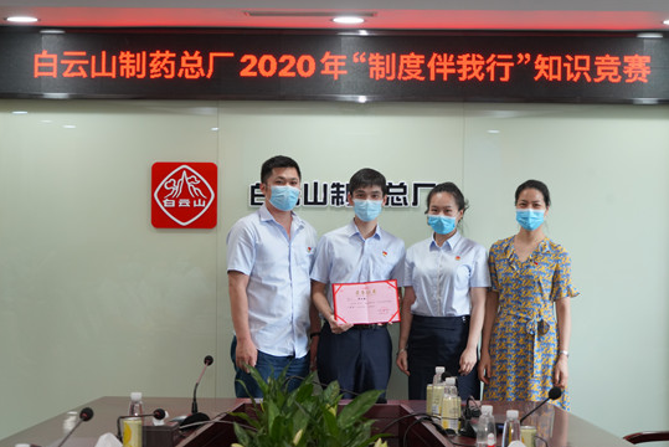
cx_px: 340
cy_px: 217
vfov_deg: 15.4
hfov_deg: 22.9
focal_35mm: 89
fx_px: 1655
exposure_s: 1/80
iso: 2000
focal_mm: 80
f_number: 6.3
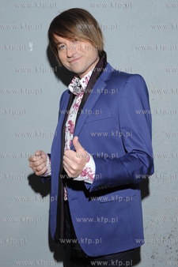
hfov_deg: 29.8
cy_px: 133
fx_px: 334
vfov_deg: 43.6
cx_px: 86
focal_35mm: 45
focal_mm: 38
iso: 800
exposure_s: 1/80
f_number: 5.6
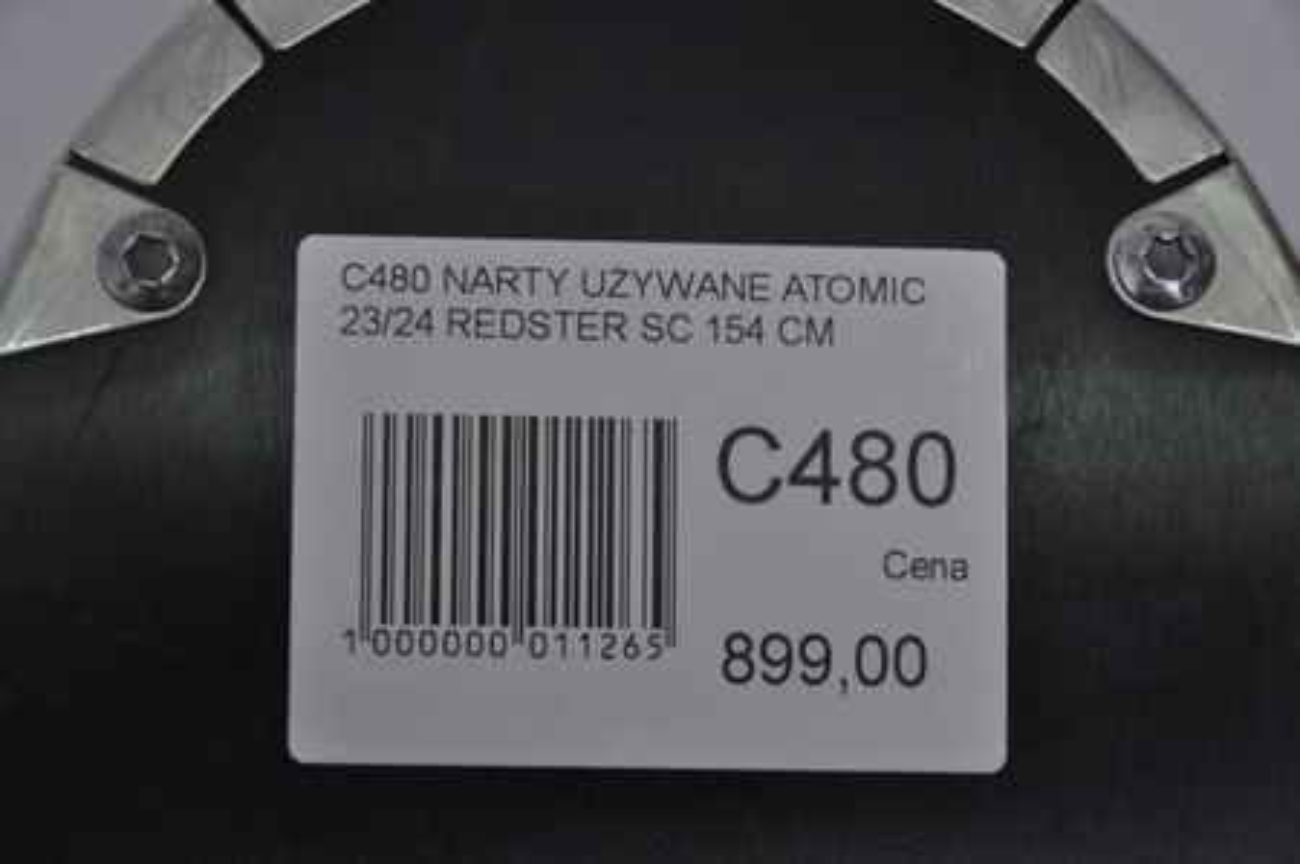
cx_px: 650
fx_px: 5681
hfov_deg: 13.1
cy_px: 432
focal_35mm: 158
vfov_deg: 8.7
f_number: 9.5
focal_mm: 105
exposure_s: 1/125
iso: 3200
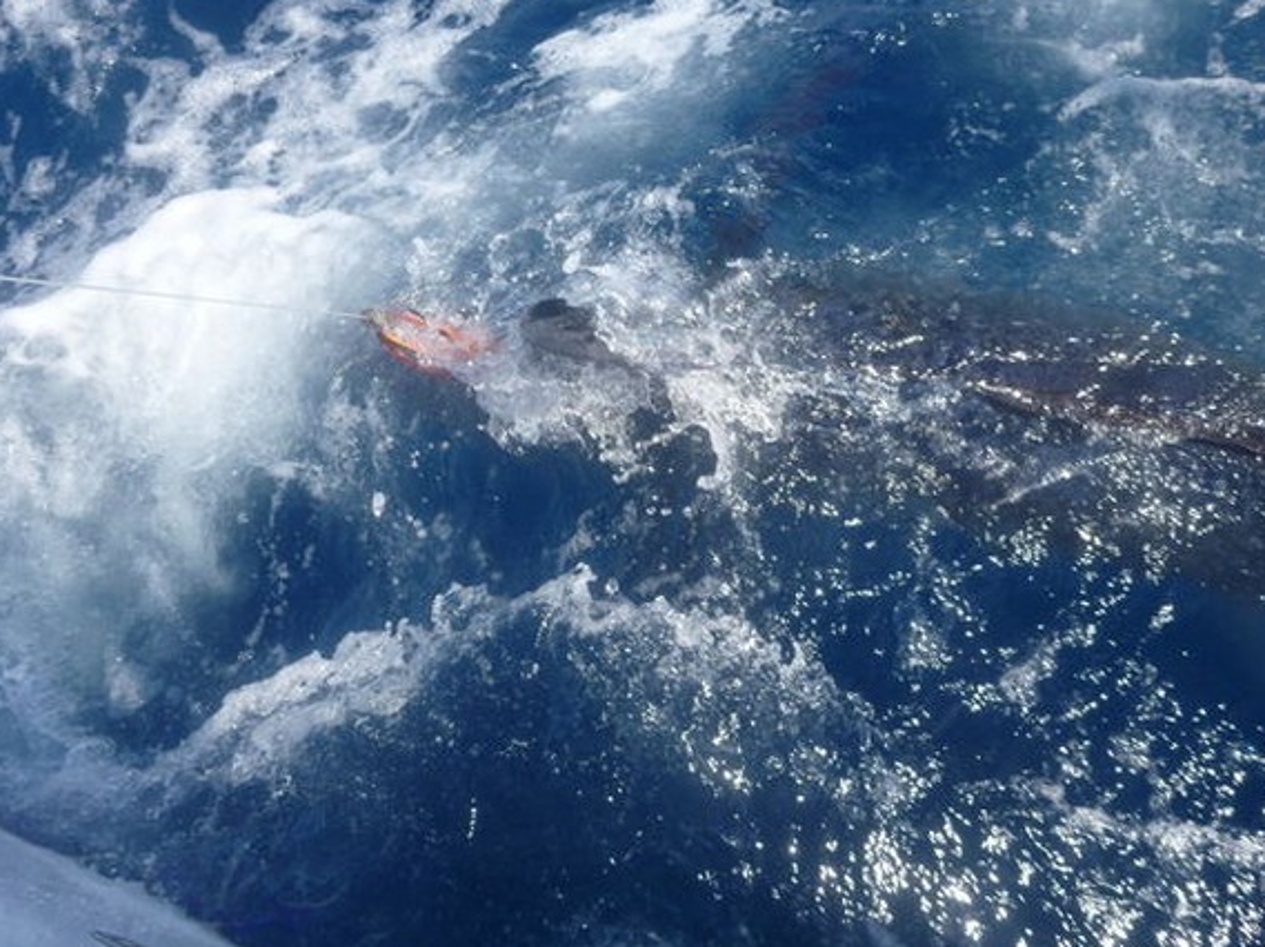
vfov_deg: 45.4
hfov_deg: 58.4
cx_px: 654
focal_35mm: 31
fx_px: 1132
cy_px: 460
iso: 100
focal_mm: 4.9
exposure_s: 1/500
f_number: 3.3
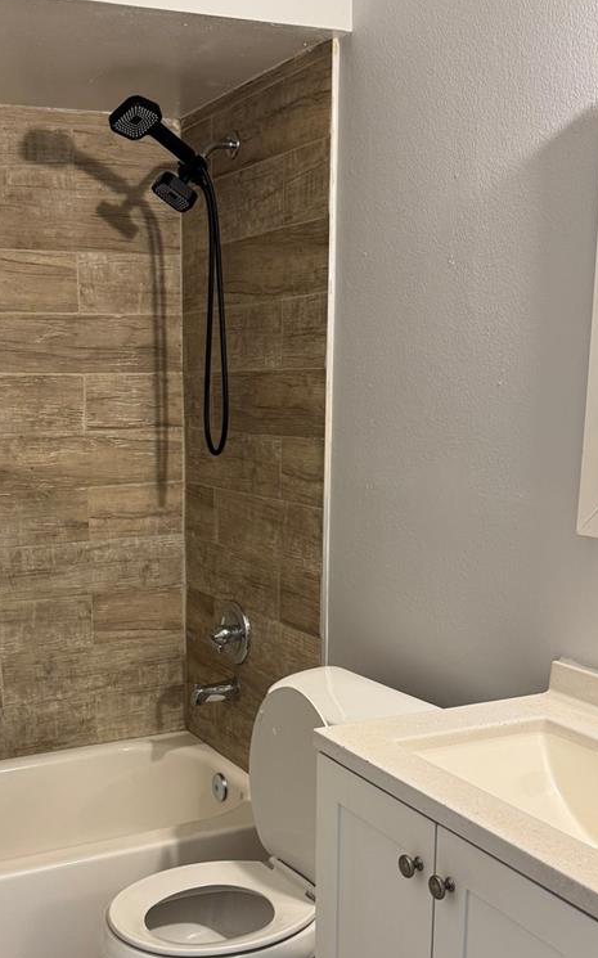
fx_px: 1070
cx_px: 183
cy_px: 633
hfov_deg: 30.9
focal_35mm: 41
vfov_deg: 47.5
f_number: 1.78
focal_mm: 6.76
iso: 125
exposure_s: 1/60
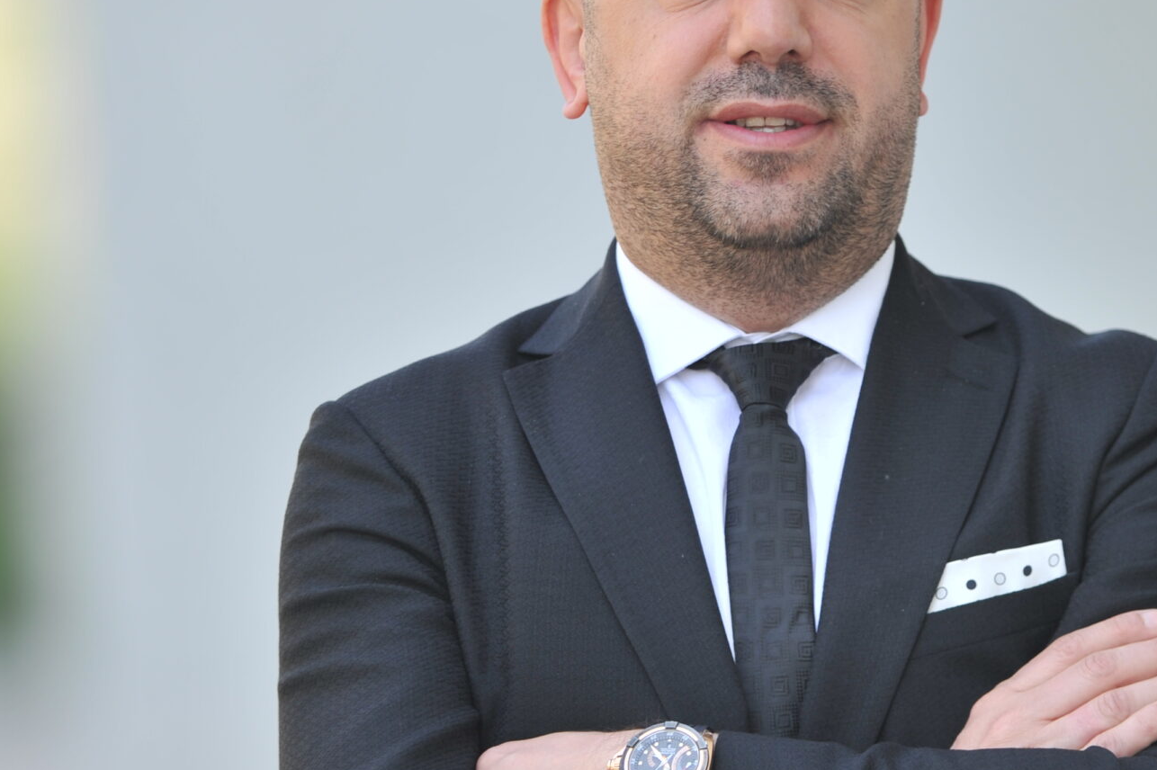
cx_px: 803
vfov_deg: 2.3
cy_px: 387
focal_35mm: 597
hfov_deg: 3.5
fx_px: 19176
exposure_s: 1/500
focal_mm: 300
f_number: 2.8
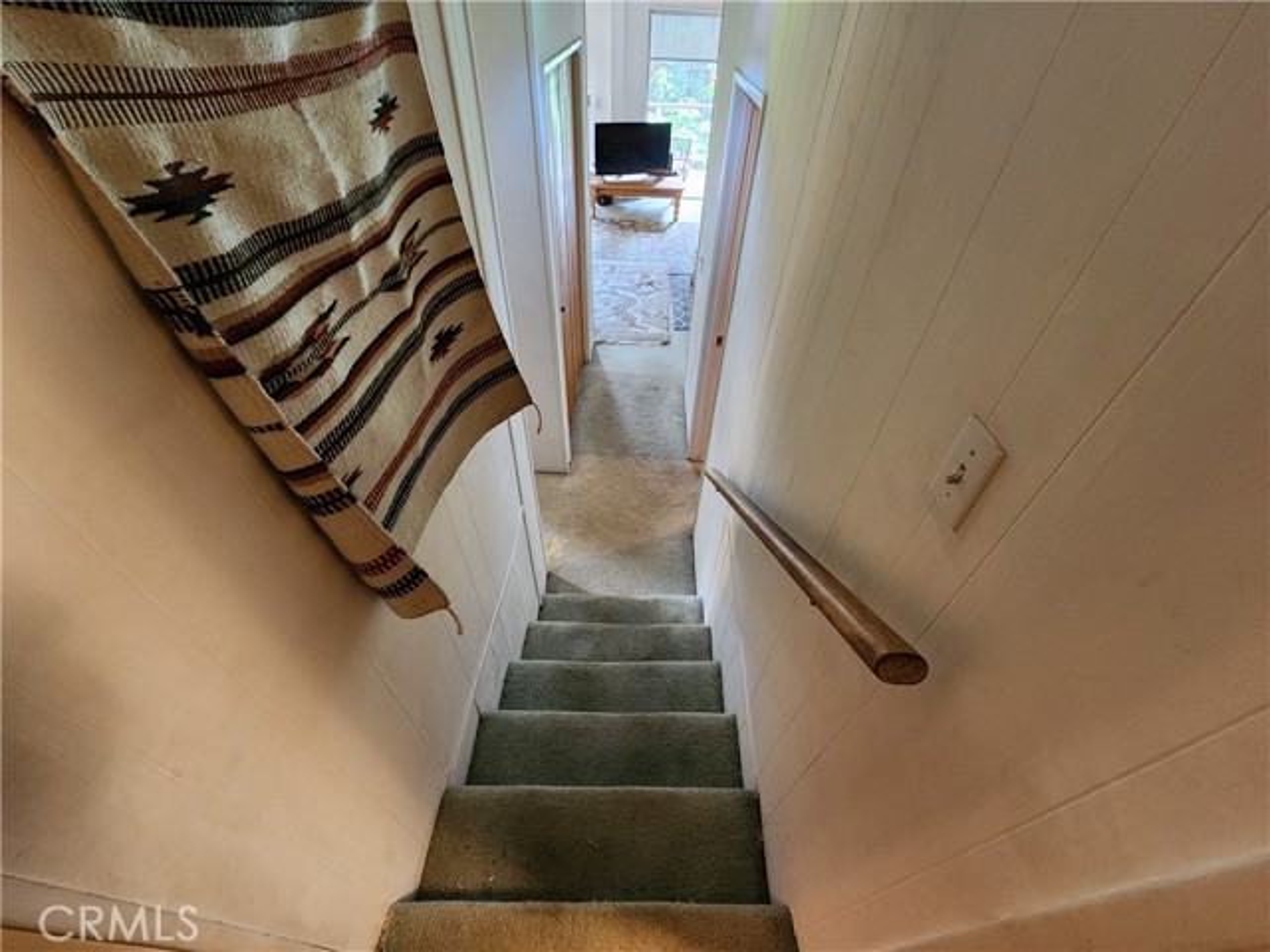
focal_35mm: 13
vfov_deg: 89.9
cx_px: 635
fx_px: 477
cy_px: 476
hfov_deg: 106.2
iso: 640
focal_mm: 2.2
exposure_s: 1/30
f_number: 2.2
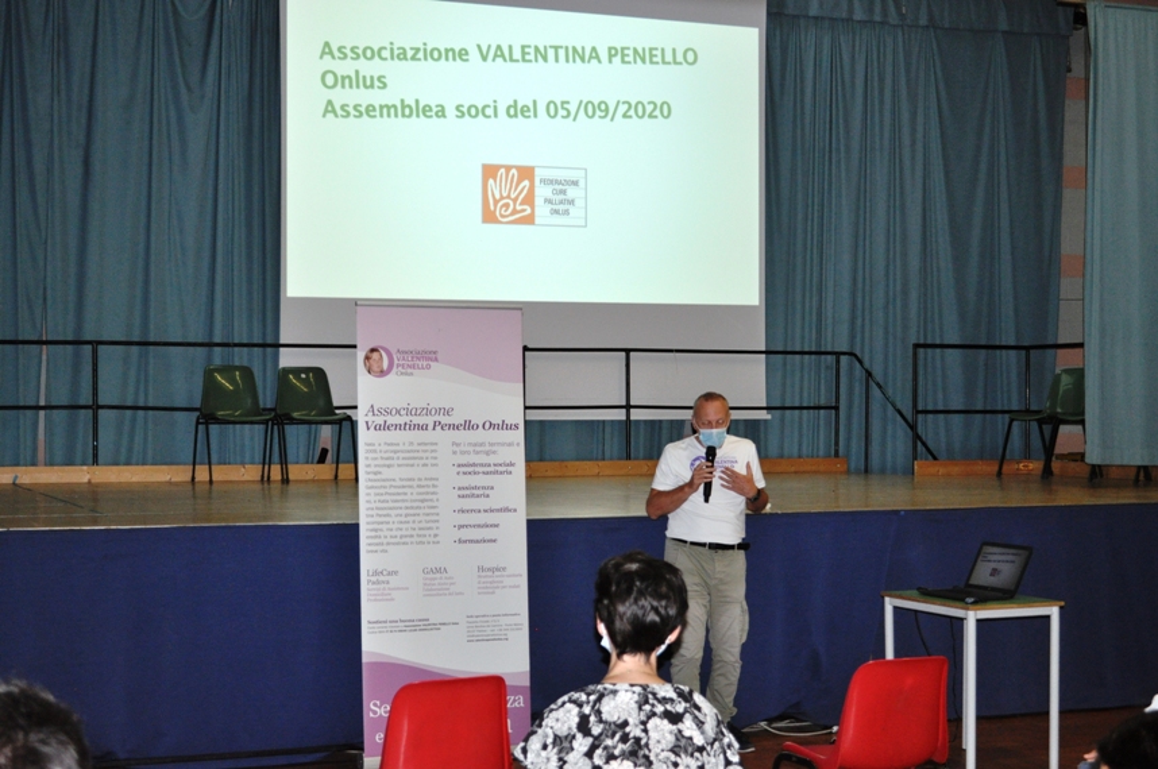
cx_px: 579
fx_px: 1831
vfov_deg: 23.7
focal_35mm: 57
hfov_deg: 35.1
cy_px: 384
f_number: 5
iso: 800
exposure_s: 1/60
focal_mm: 38
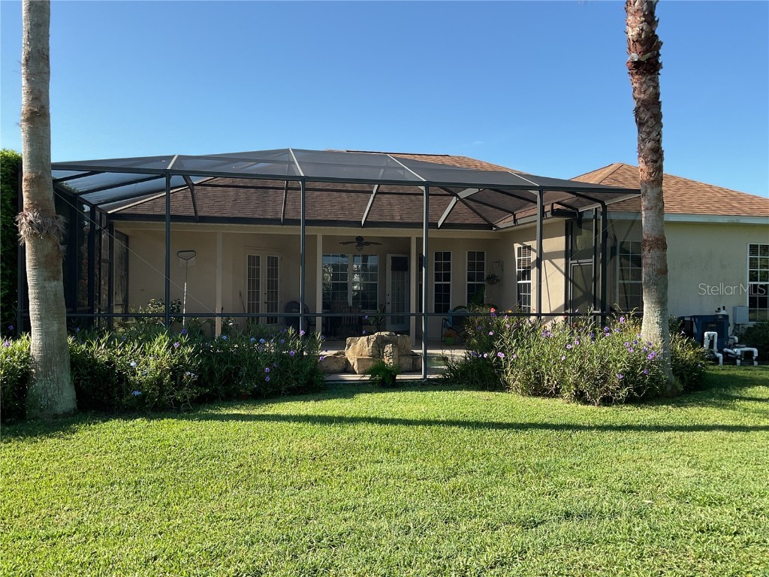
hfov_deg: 61.7
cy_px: 288
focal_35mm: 29
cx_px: 384
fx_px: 644
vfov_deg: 48.2
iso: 16
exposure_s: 1/944
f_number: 1.8
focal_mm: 3
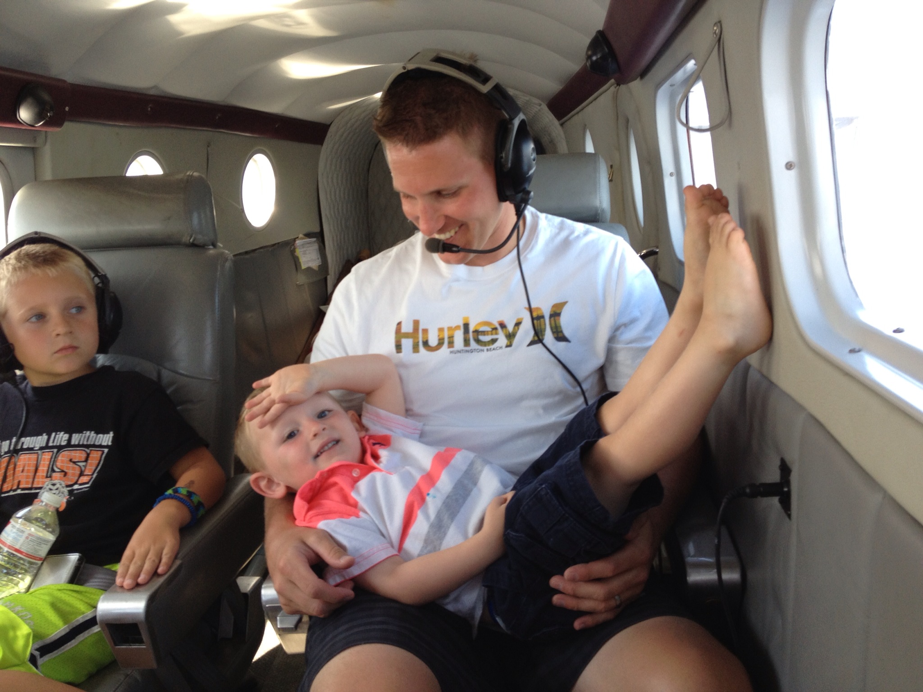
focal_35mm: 35
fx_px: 933
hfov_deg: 52.6
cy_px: 346
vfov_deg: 40.7
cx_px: 462
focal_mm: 4.28
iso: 50
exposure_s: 1/120
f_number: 2.4
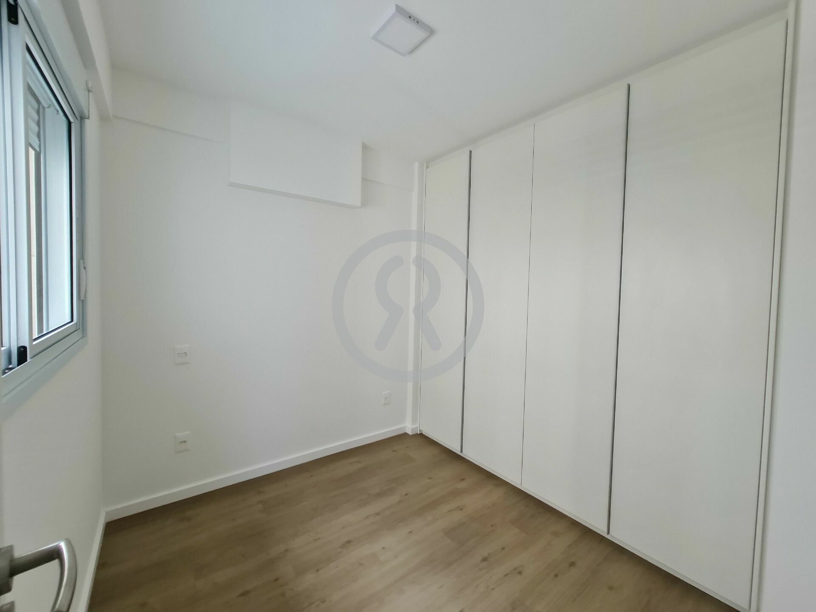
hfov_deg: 106.2
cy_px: 306
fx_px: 306
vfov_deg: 89.9
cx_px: 408
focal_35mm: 13
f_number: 2.2
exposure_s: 1/60
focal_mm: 2.2
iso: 80
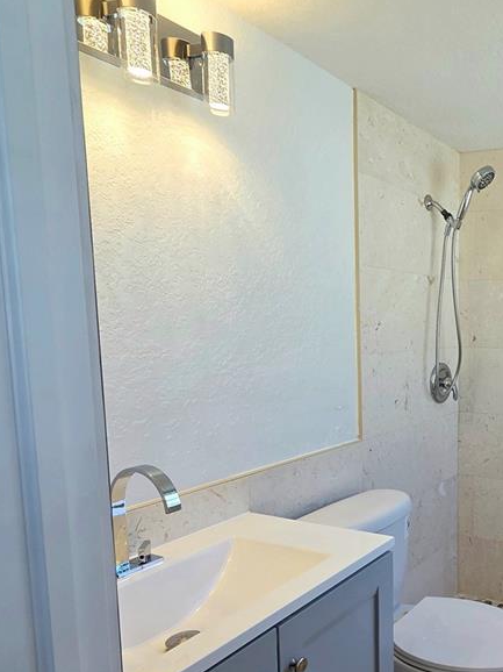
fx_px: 523
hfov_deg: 43.5
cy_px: 395
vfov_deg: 64.9
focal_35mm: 27
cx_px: 509
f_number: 2.2
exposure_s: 1/120
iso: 64
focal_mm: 2.2
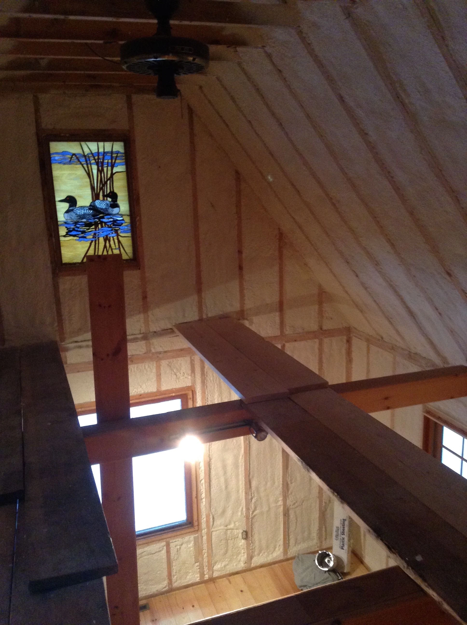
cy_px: 312
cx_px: 234
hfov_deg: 42.8
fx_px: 595
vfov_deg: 55.4
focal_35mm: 33
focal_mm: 3.3
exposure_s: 1/24
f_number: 2.4
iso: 200
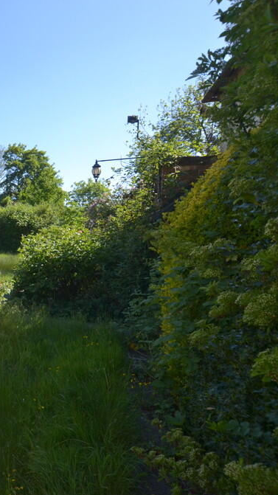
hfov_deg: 34.7
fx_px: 315
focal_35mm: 24
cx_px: -77
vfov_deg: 76.3
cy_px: 245
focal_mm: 10
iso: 200
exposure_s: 1/200
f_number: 7.1
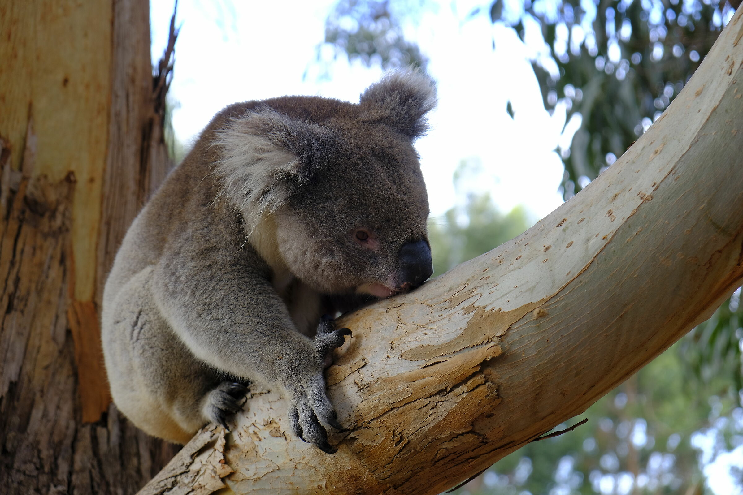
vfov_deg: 16.5
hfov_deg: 24.5
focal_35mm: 83
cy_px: 248
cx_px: 372
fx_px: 1713
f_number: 4
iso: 200
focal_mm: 55
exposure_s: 1/60
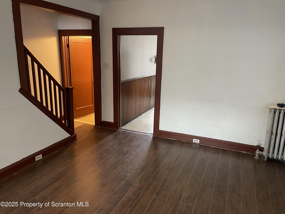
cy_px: 107
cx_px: 142
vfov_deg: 53.1
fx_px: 214
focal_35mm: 26
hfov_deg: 67.3
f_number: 1.6
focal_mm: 4.2
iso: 320
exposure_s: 1/60
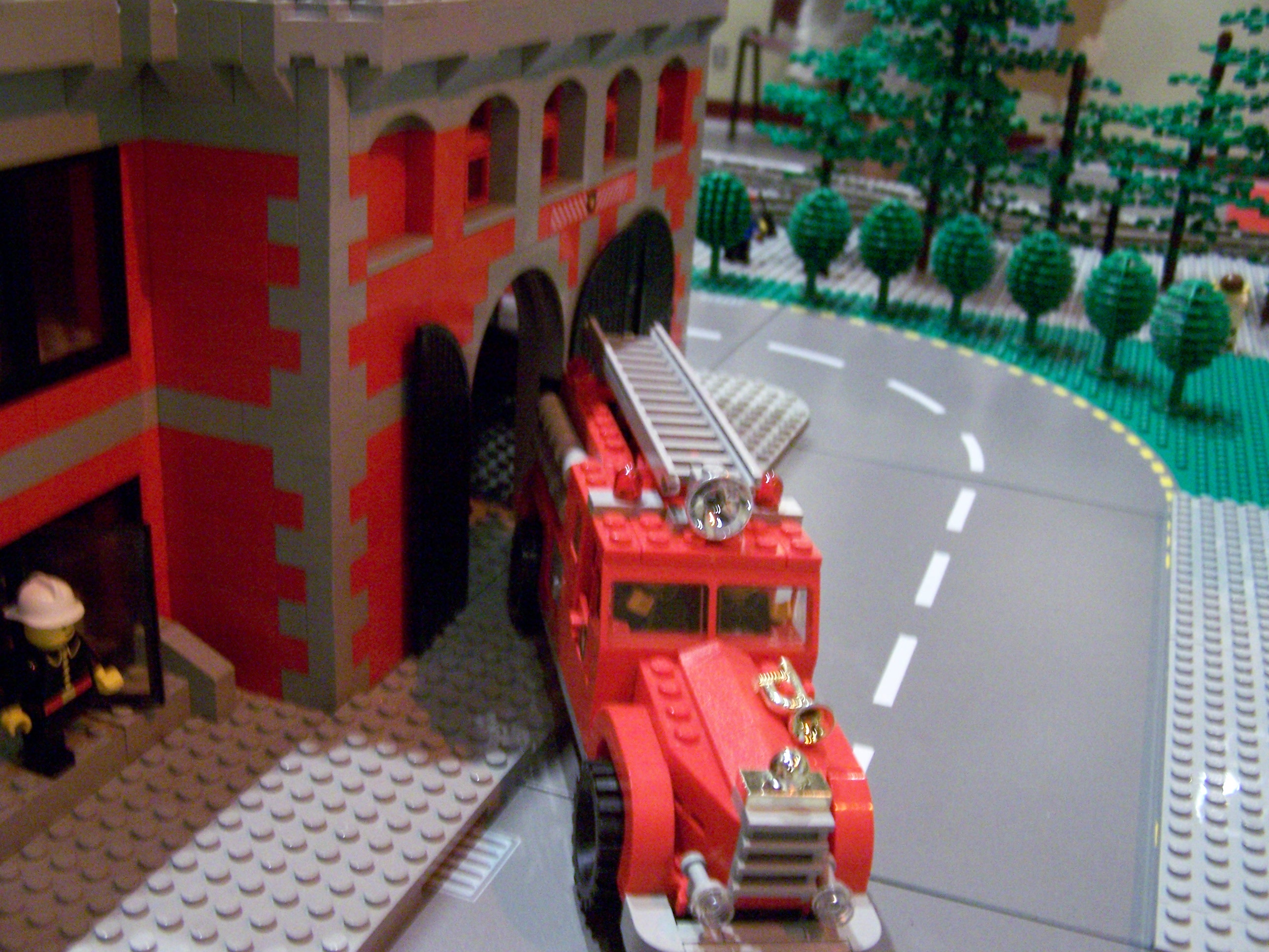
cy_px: 476
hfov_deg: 49.0
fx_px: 1393
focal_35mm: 38
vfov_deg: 37.7
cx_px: 634
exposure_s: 1/25
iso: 400
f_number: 2.8
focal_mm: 6.3
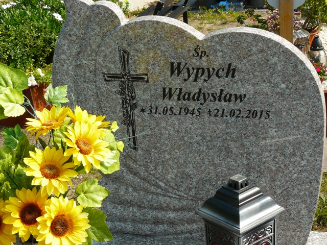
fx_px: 756
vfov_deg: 18.4
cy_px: 122
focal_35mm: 80
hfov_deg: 24.4
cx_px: 164
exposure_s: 1/250
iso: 100
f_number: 5.6
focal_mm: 13.4
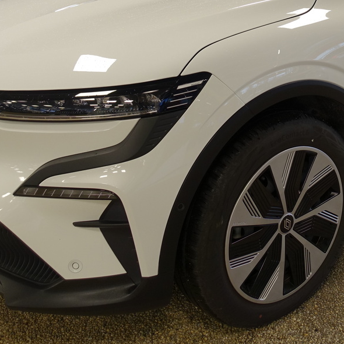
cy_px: 44
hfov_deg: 29.7
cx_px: 287
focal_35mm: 56
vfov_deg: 29.5
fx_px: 630
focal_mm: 8.8
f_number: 2.5
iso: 125
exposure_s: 1/30
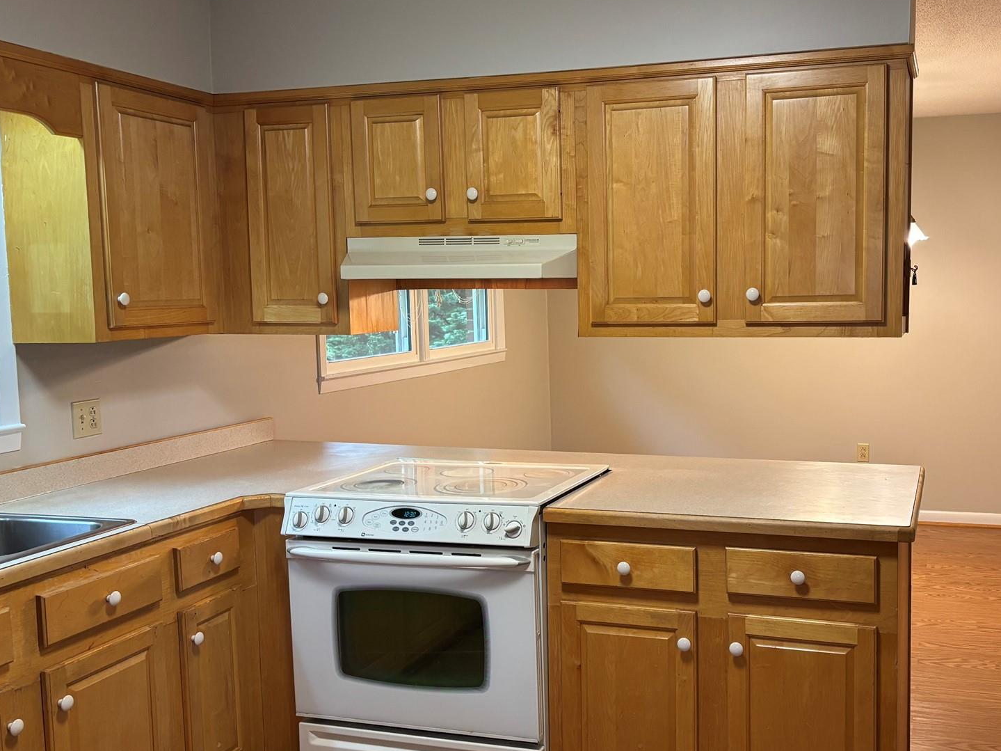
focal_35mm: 37
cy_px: 390
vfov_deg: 38.7
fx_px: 1070
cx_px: 596
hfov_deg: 49.9
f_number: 1.6
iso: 200
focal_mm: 5.96
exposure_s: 1/60
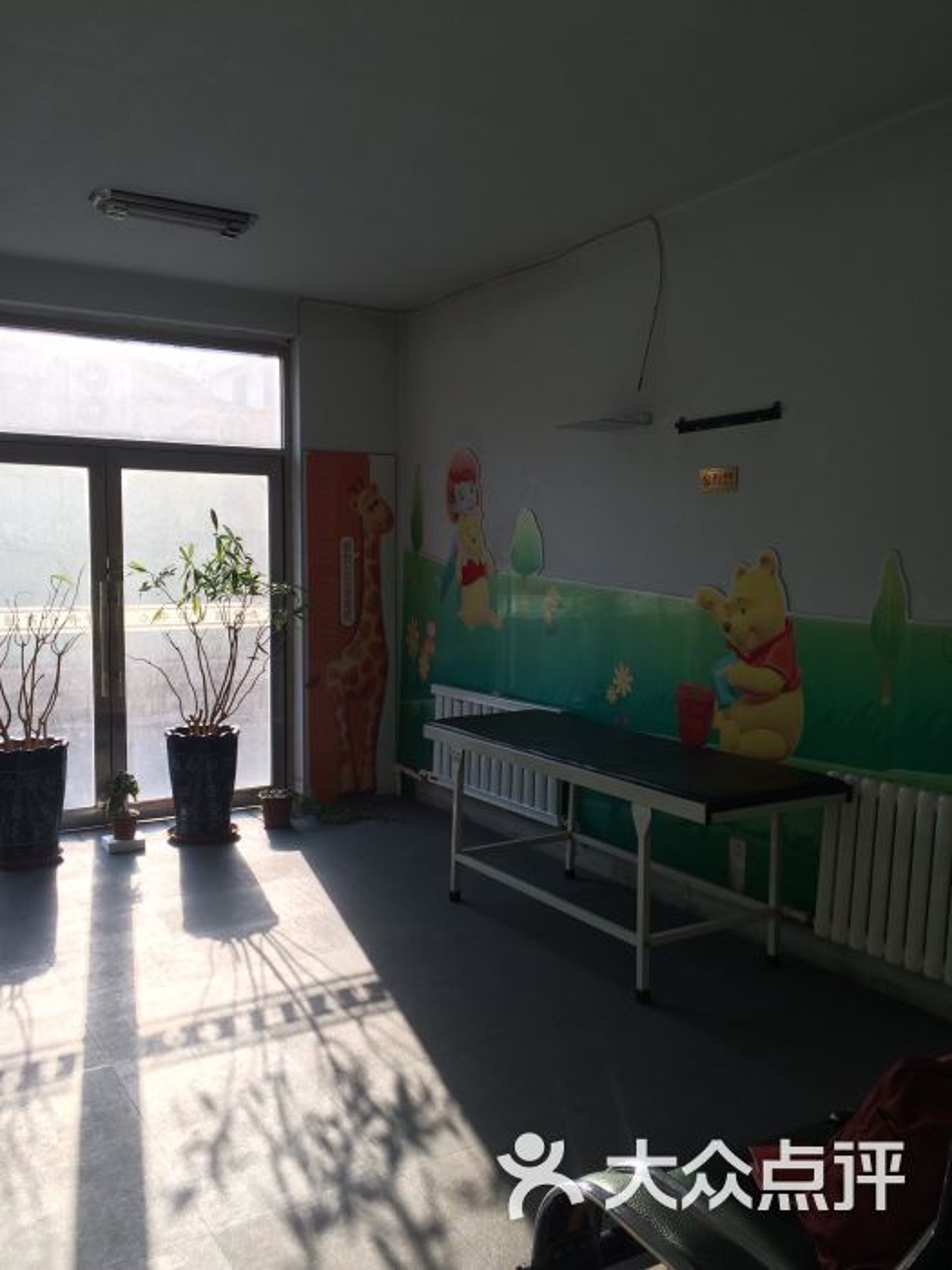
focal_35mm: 29
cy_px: 635
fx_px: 1063
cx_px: 476
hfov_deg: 48.2
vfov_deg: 61.7
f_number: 2.2
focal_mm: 4.15
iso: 32
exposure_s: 1/488
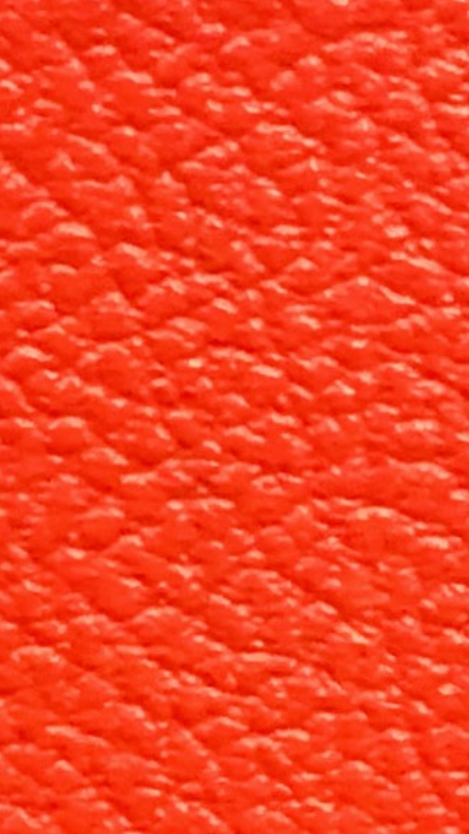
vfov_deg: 11.2
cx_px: -995
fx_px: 4245
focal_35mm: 192
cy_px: 101
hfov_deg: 5.8
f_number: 1.8
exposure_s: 1/60
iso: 320
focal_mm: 4.25
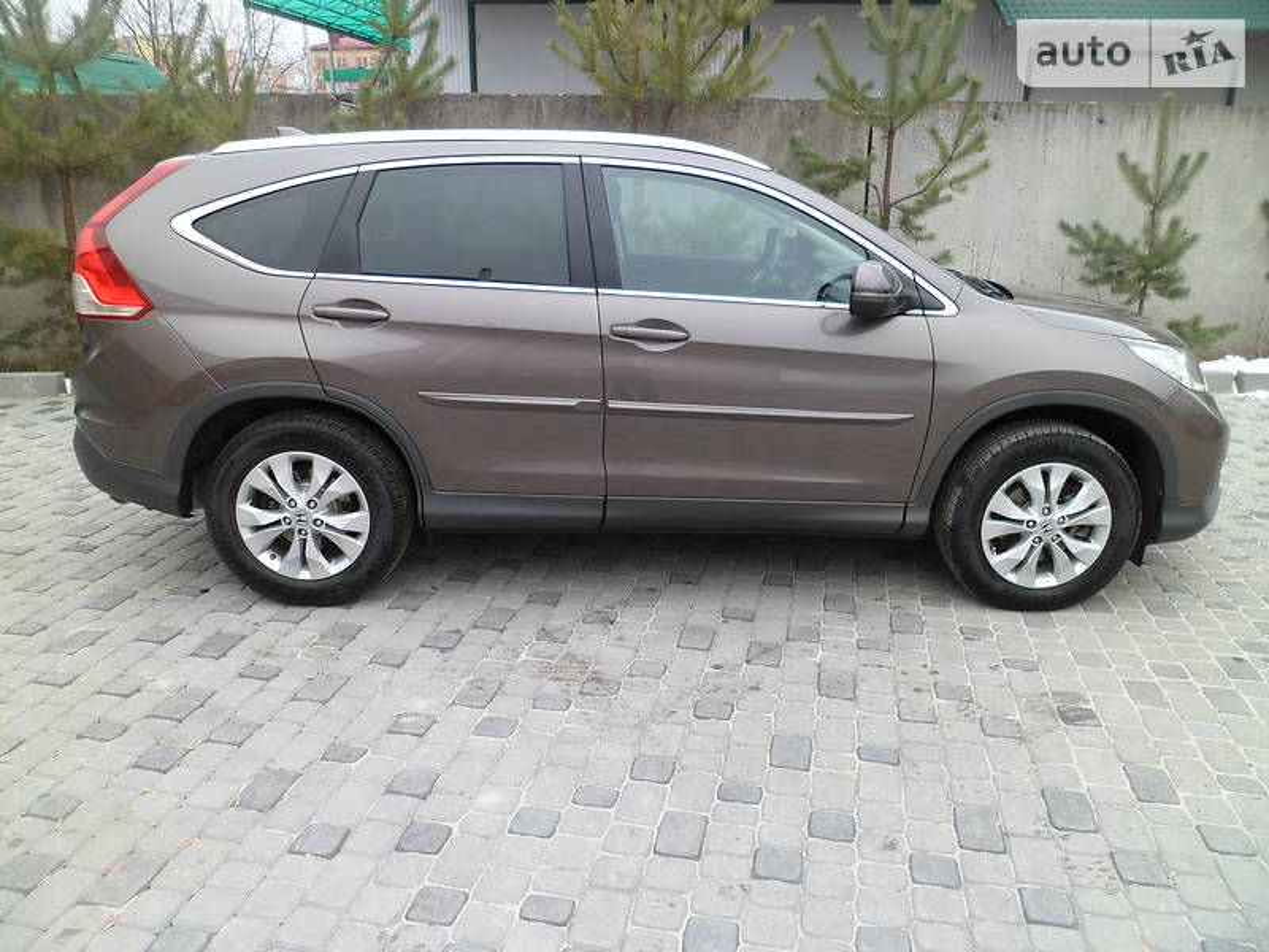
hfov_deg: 67.3
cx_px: 634
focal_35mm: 26
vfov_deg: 53.1
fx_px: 953
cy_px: 476
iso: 80
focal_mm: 4.9
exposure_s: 1/45
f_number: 3.3
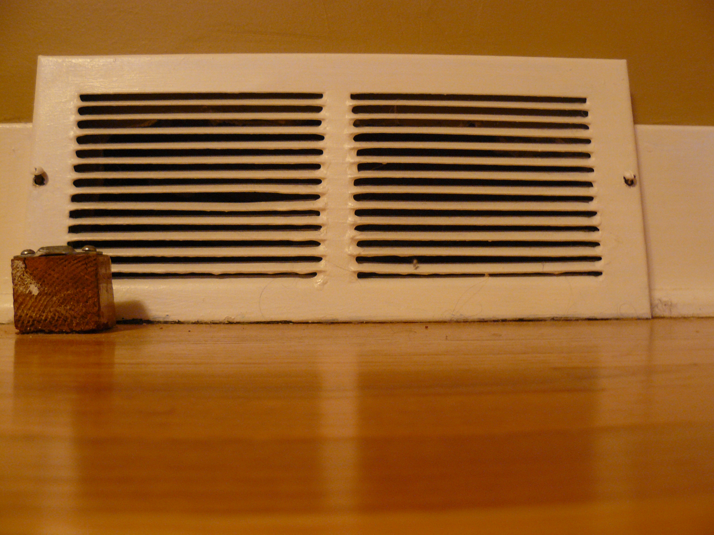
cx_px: 357
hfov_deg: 51.4
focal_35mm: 36
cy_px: 268
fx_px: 743
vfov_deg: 39.7
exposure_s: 1/3.2
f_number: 2.8
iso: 200
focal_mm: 6
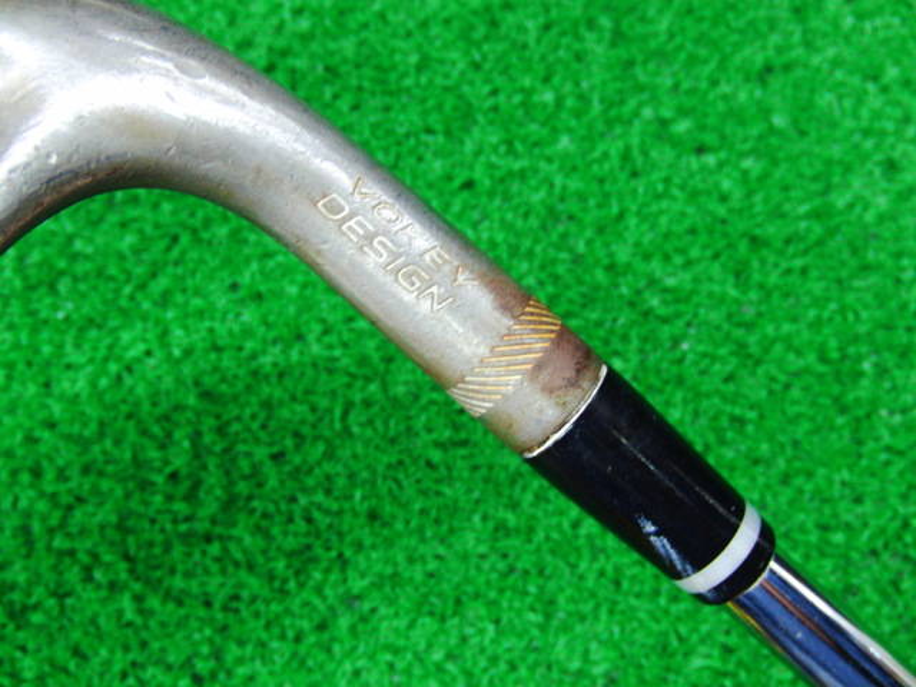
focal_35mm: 37
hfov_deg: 50.1
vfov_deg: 38.7
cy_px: 344
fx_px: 979
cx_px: 458
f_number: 3.6
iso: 400
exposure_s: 1/25
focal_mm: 6.42
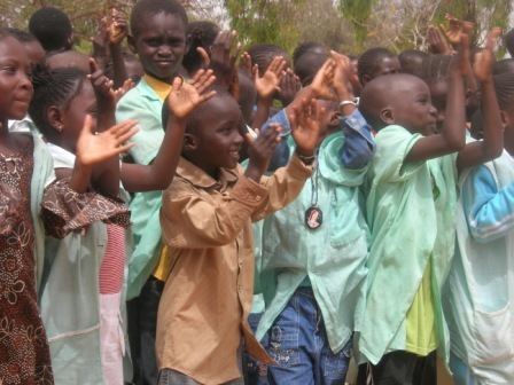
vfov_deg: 20.4
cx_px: 257
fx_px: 1069
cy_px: 192
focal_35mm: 72
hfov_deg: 27.0
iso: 64
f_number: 6.3
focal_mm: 14.9
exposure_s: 1/192
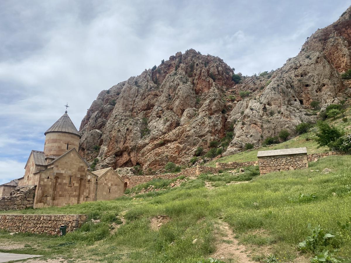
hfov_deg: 67.3
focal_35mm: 26
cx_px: 176
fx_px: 264
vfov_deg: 53.1
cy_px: 132
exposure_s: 1/4115
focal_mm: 4.25
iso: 32
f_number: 1.8
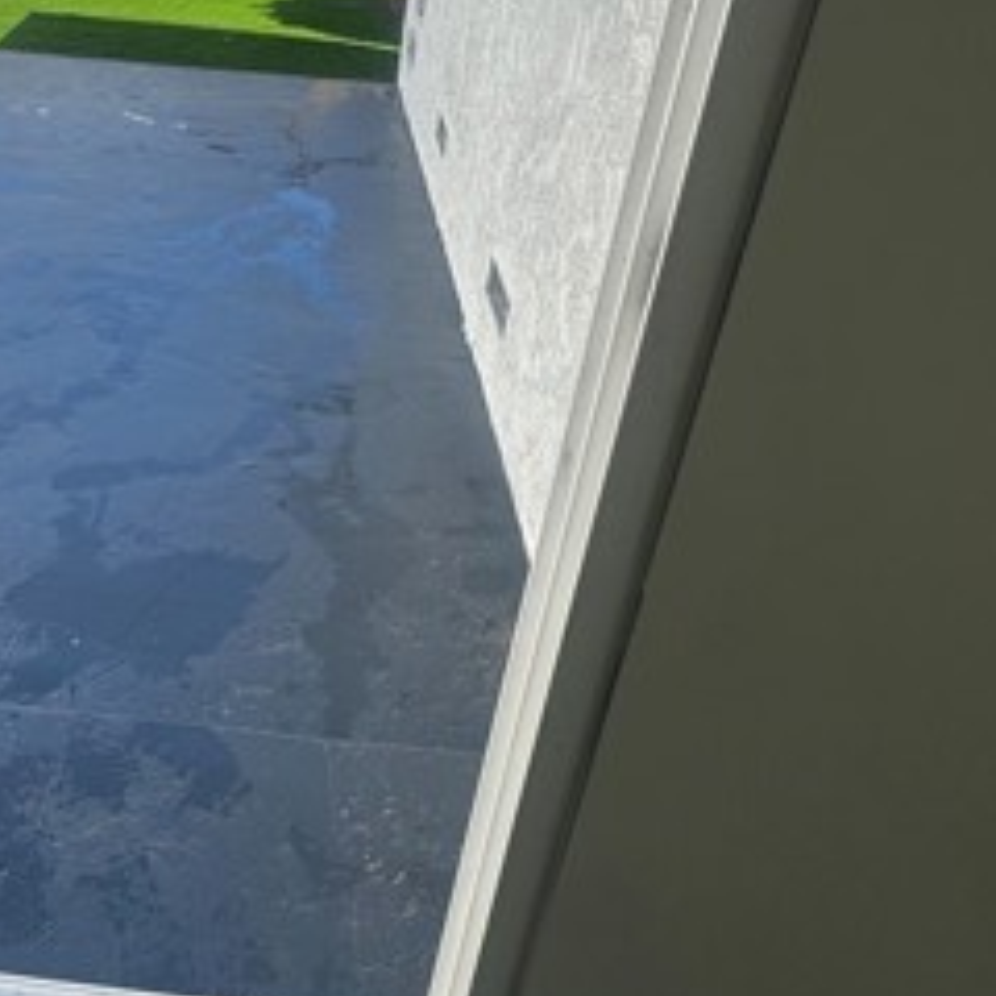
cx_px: 224
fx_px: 1074
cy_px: 257
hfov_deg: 47.5
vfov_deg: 48.0
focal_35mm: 33
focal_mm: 2.22
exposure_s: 1/754
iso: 40
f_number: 2.2
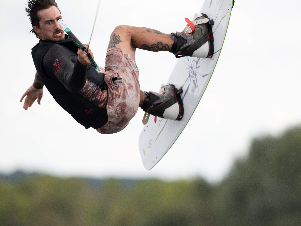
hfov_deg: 4.2
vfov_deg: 3.2
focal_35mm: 468
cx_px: 168
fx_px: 4069
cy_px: 116
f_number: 4.5
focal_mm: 400
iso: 500
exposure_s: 1/2000
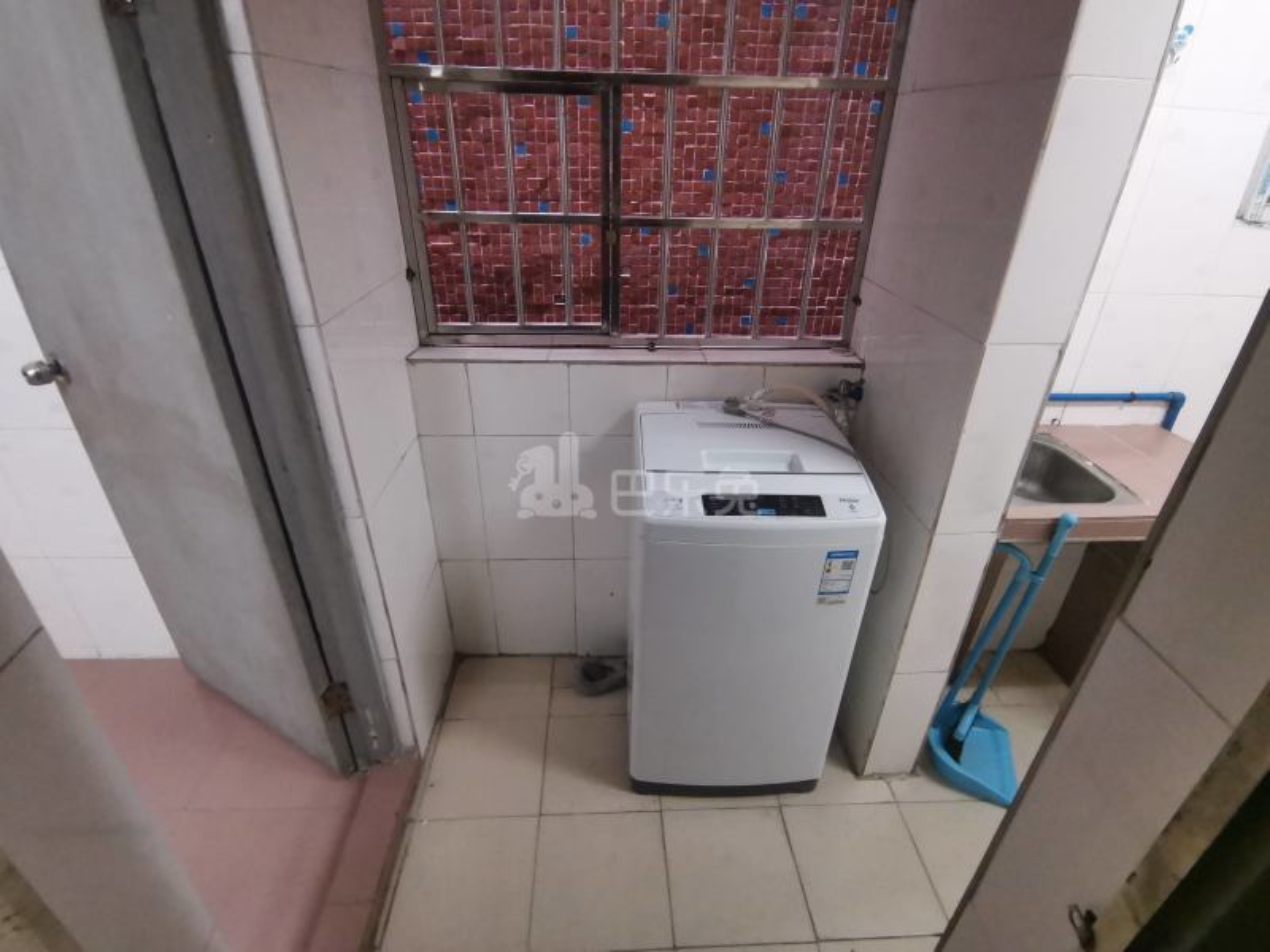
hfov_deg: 91.0
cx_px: 635
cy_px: 476
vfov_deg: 74.7
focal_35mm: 17
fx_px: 624
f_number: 2.2
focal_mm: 2.26
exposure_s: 1/25
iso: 500
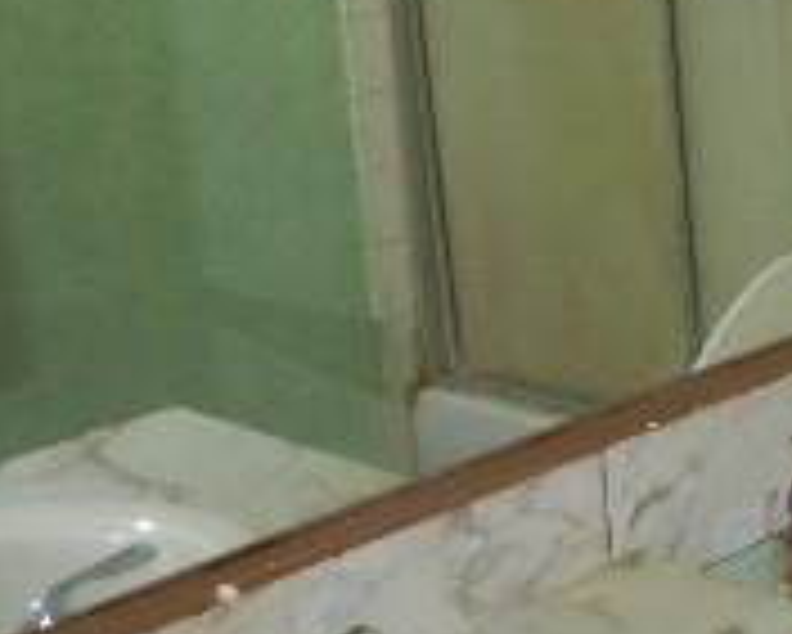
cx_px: 1426
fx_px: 1829
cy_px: 76
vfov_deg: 19.4
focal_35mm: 78
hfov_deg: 18.8
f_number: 3
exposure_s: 1/30
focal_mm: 4
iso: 200
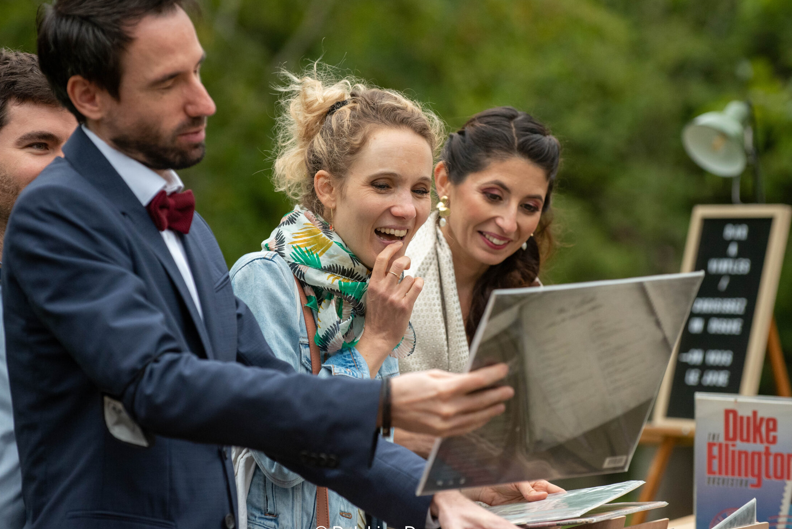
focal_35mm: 198
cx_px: 384
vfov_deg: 6.9
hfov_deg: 10.4
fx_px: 4357
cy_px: 235
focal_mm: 170
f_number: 4
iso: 2000
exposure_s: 1/1250
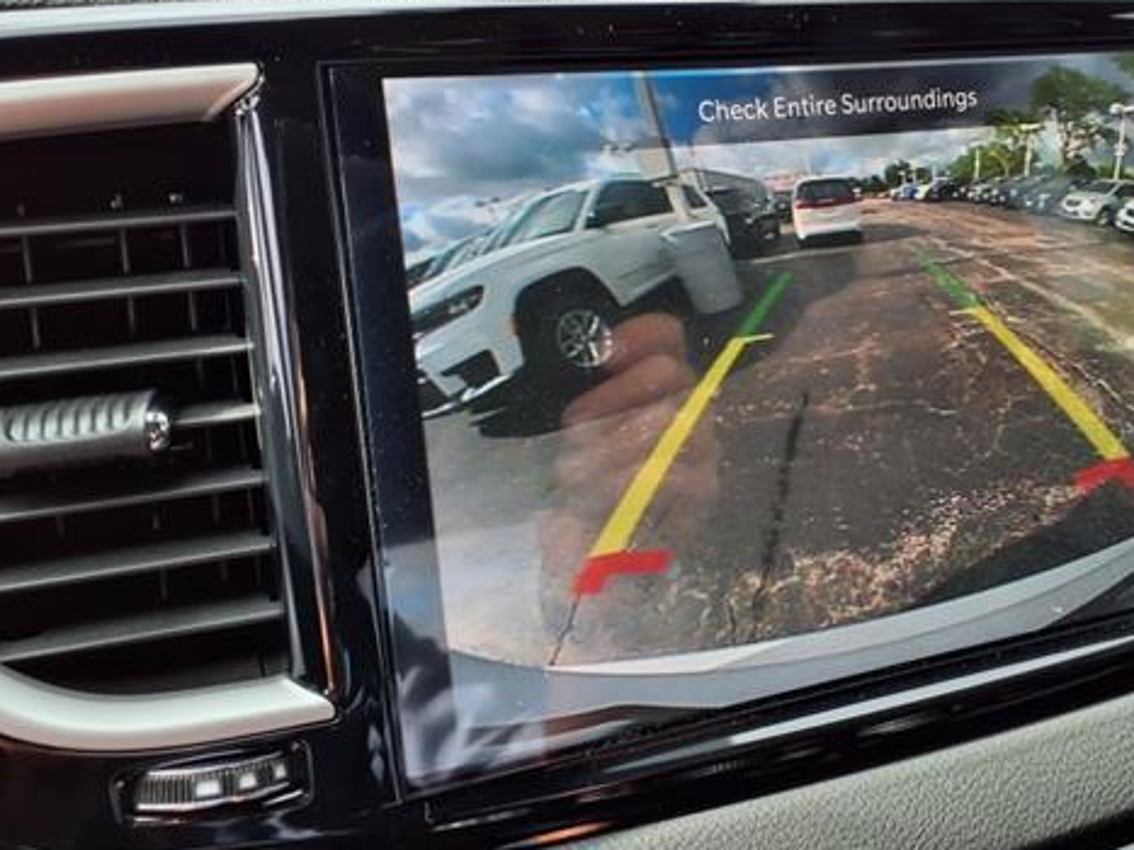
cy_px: 313
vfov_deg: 38.4
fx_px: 1212
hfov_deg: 49.3
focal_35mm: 37
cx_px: 755
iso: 40
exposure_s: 1/182
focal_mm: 3.58
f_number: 1.9
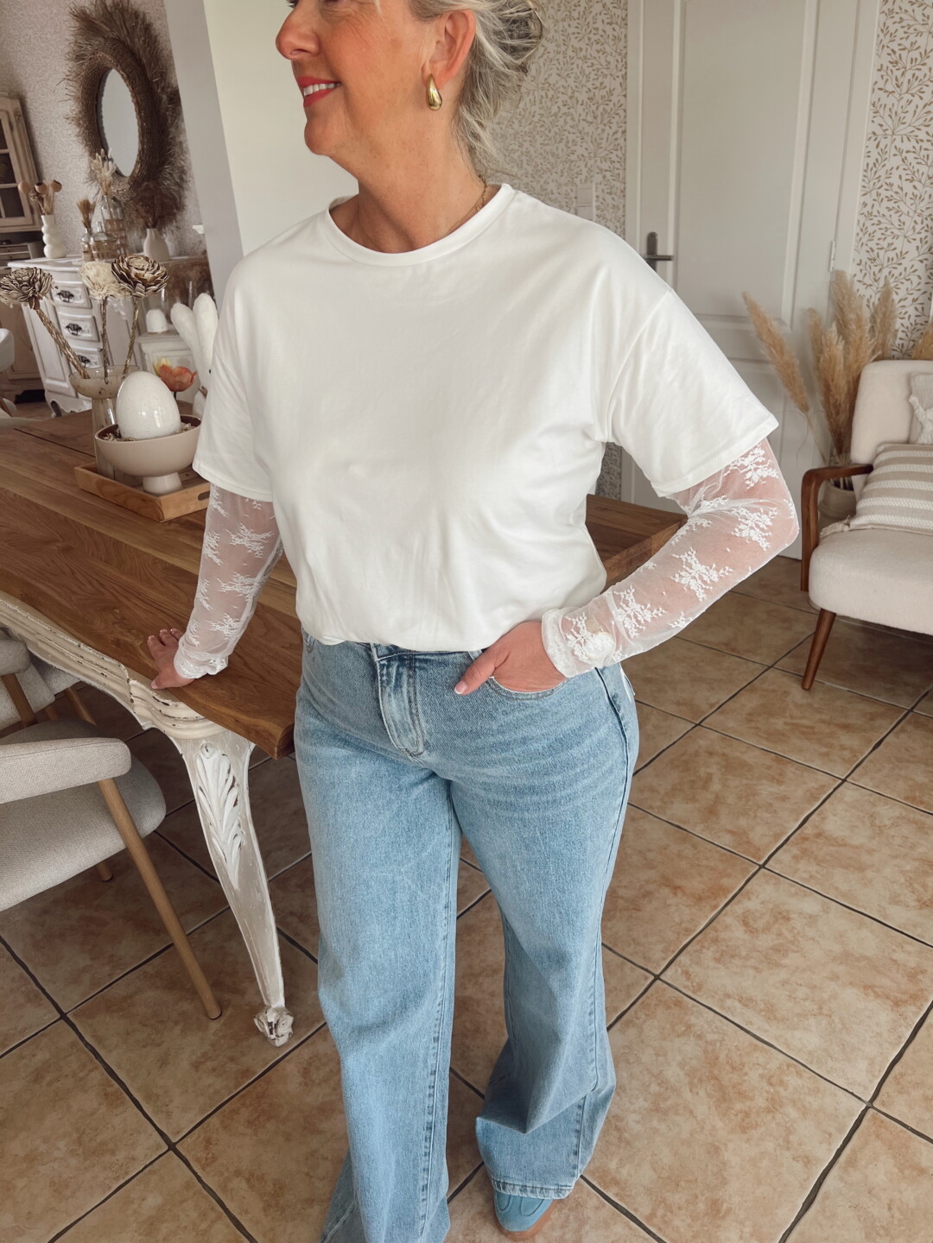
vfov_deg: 67.3
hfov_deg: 53.1
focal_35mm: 26
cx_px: 466
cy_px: 622
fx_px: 934
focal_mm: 5.7
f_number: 1.5
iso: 80
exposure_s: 1/121
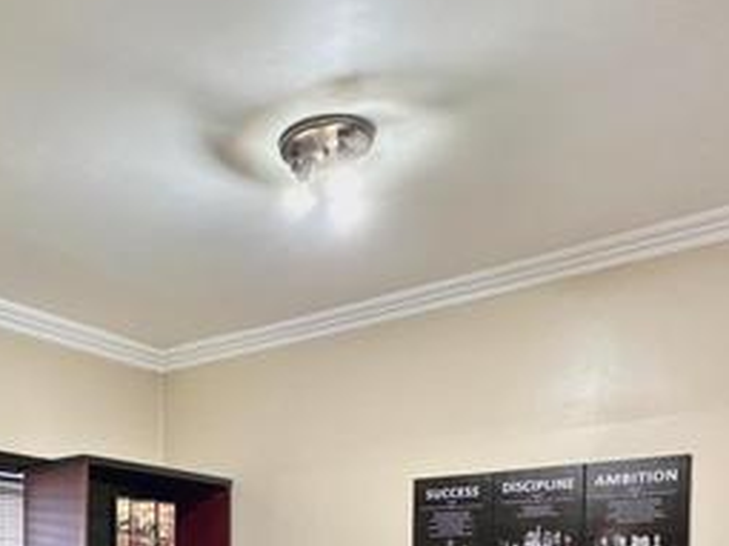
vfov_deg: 29.1
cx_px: 106
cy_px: 629
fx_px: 926
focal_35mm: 44
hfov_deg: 40.5
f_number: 2.2
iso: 320
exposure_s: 1/50
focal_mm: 2.22
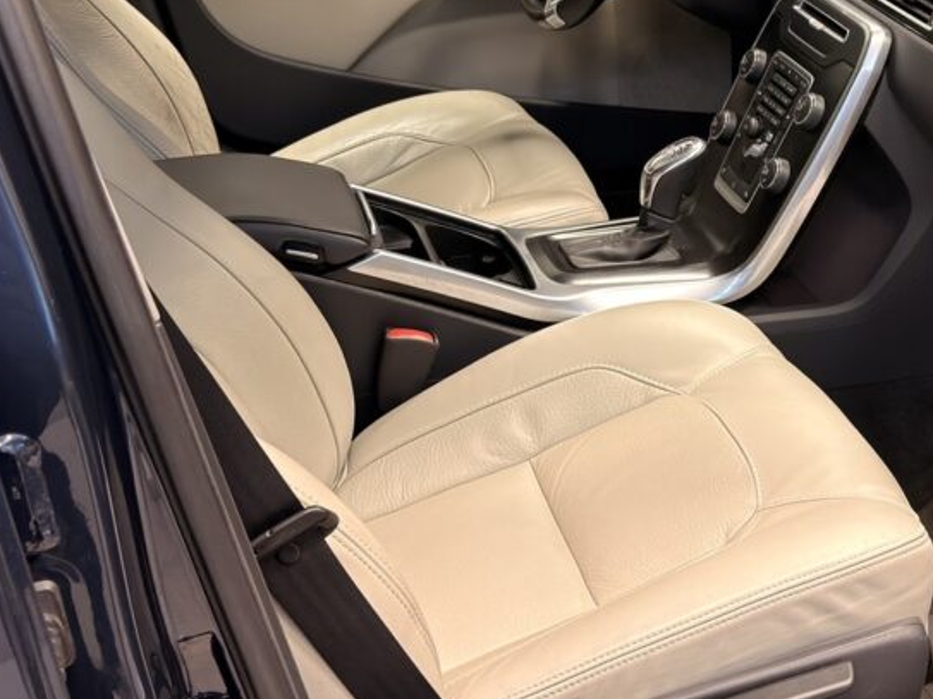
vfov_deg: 22.0
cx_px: 744
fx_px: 1778
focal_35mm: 66
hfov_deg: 28.8
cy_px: 175
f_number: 1.78
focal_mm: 6.76
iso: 200
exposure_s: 1/50
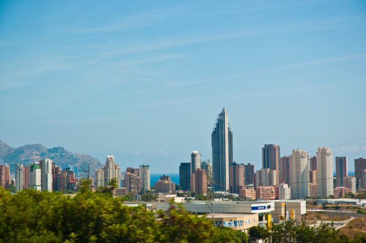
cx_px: 183
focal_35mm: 105
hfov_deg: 19.5
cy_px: 122
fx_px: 1066
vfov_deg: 13.0
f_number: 6.3
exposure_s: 1/640
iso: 200
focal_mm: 70
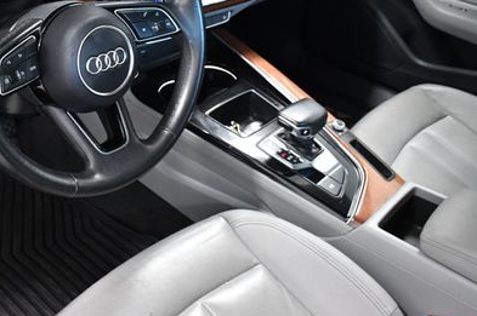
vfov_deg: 30.0
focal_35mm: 44
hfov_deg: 44.2
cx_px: 182
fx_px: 582
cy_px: 82
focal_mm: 18
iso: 2500
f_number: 5
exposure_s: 1/100
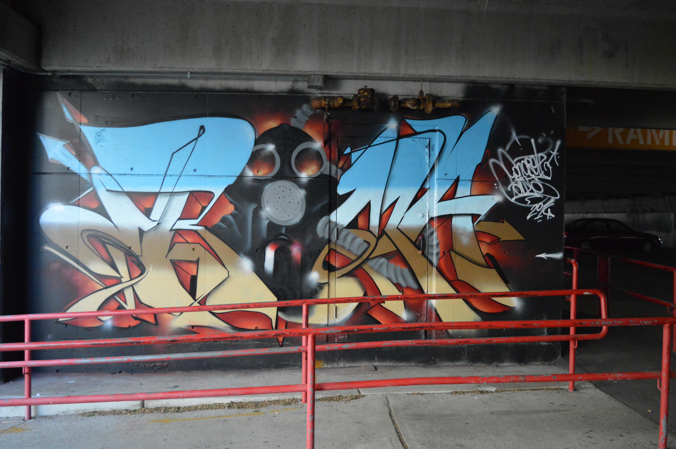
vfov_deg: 36.8
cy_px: 224
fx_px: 675
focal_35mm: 36
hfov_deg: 53.2
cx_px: 338
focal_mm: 24
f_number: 4
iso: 3200
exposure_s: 1/400
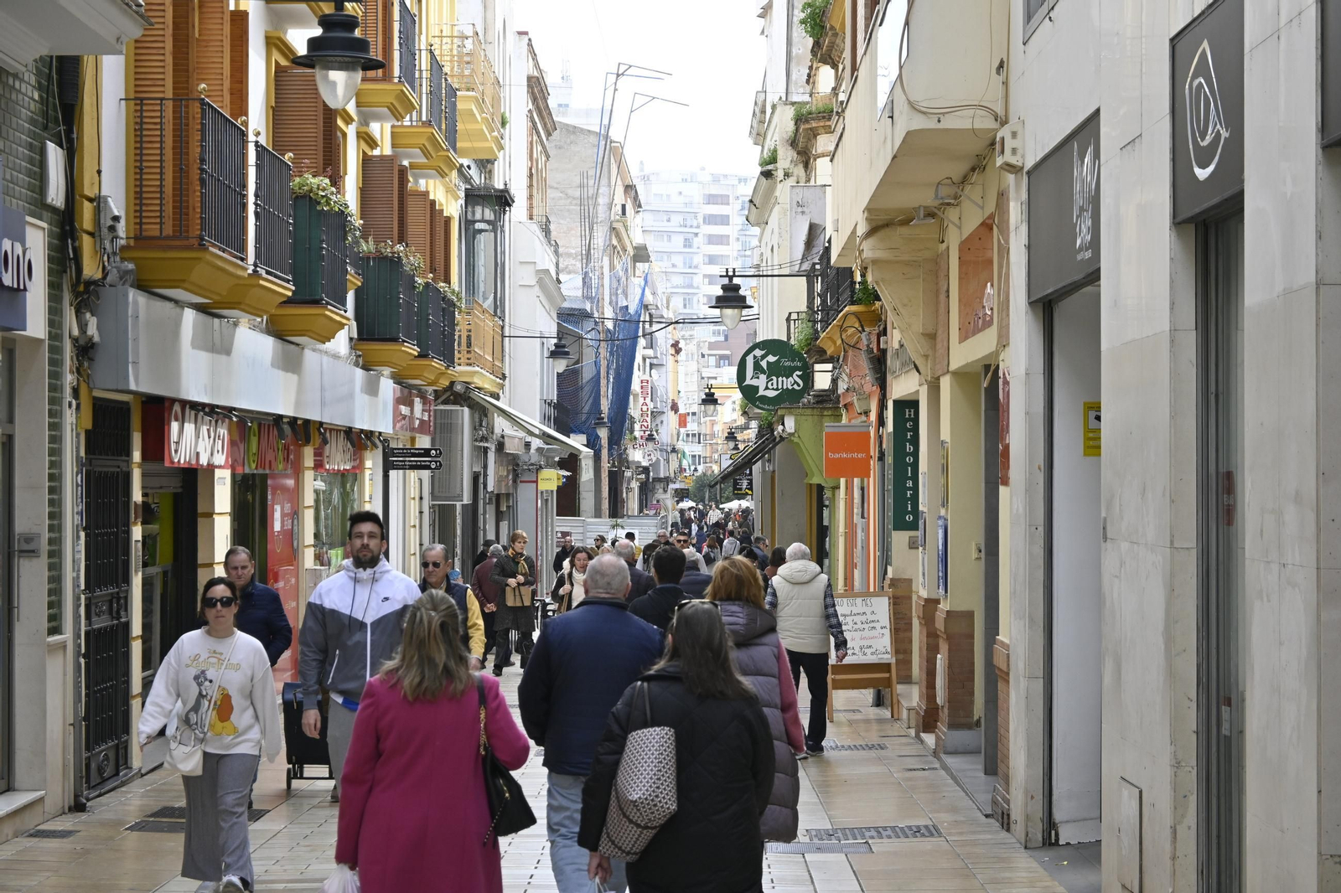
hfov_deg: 27.0
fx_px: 2793
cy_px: 446
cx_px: 670
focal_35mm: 75
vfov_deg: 18.2
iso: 560
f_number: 6.3
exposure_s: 1/500
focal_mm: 50
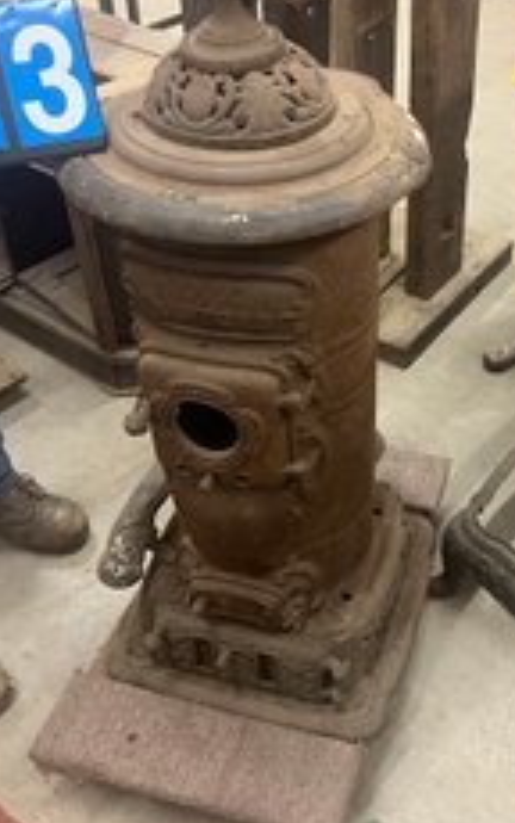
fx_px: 920
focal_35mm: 41
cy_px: 385
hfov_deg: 30.8
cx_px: 381
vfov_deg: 48.2
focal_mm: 5.7
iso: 250
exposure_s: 1/60
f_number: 1.5
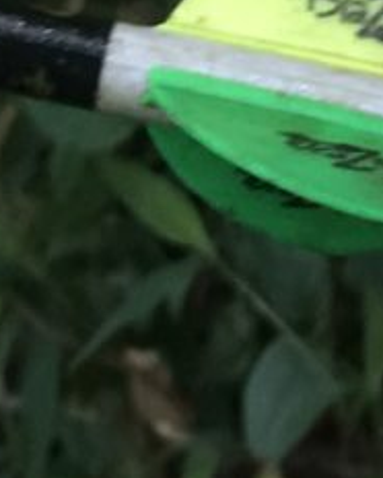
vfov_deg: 15.0
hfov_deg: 12.1
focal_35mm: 125
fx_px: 1769
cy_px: -54
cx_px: 463
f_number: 2.2
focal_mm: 4.15
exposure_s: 1/4
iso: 160
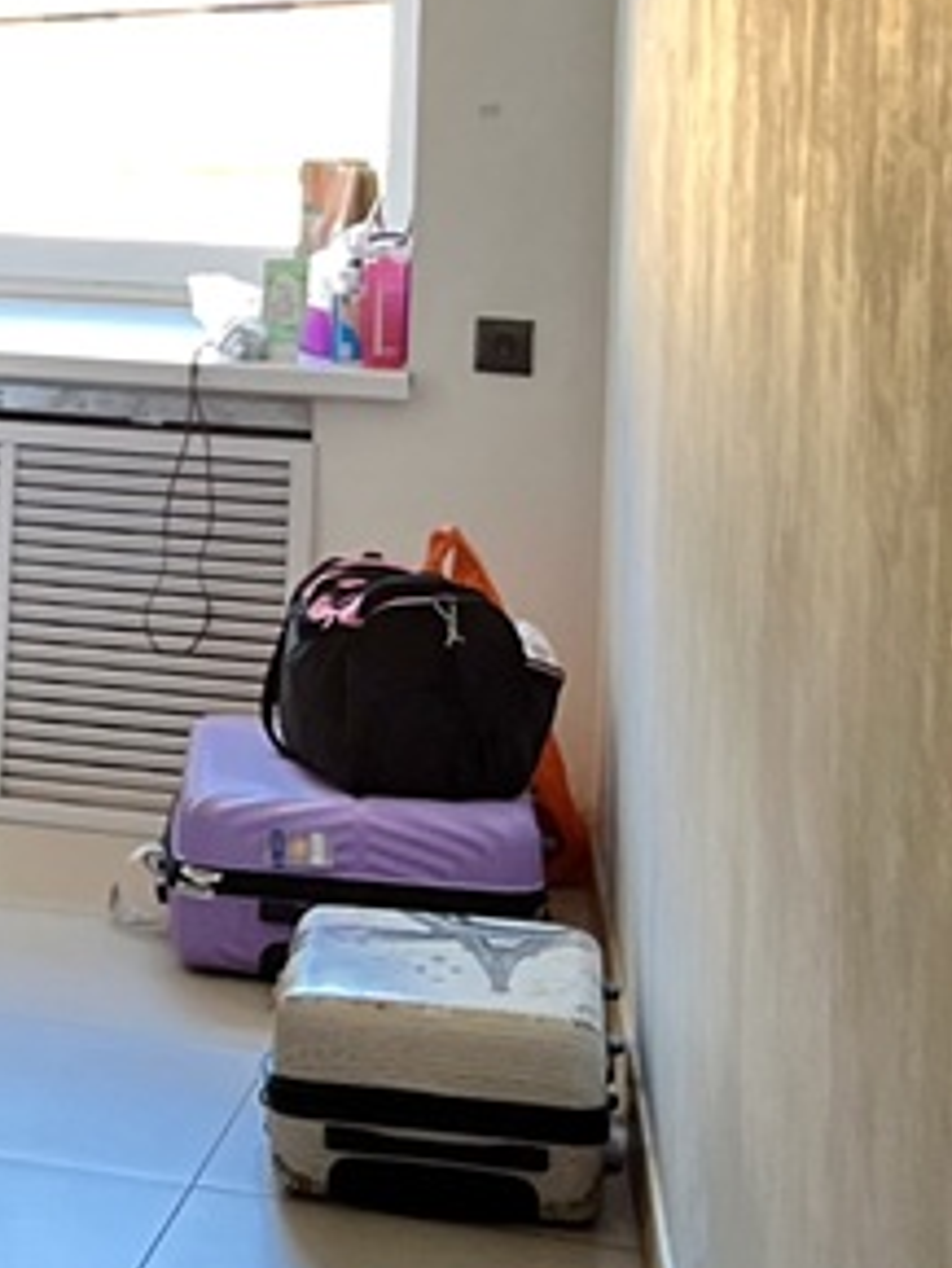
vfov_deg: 17.8
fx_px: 3957
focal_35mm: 108
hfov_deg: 12.3
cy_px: 35
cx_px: -860
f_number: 1.6
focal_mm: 5.1
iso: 160
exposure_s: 1/50
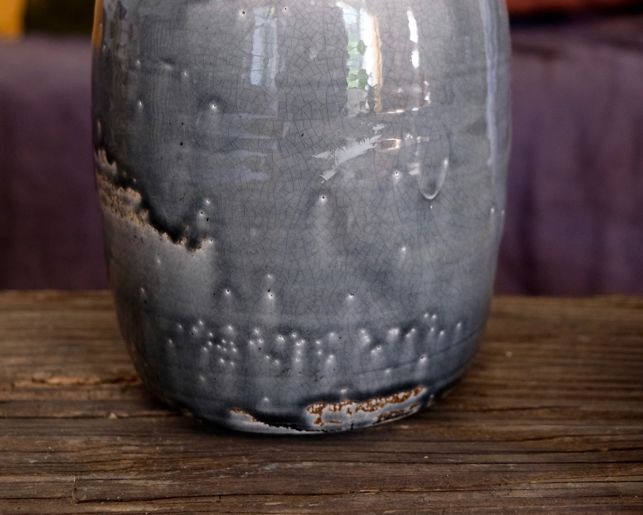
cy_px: 74
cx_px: 320
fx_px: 1218
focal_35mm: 64
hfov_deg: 29.6
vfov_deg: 23.4
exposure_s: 1/60
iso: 1600
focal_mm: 30.2
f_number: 3.6
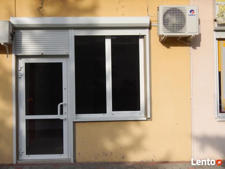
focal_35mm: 55
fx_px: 358
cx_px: 112
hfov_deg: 34.9
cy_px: 84
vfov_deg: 26.6
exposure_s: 1/1250
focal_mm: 9.9
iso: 125
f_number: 4.1
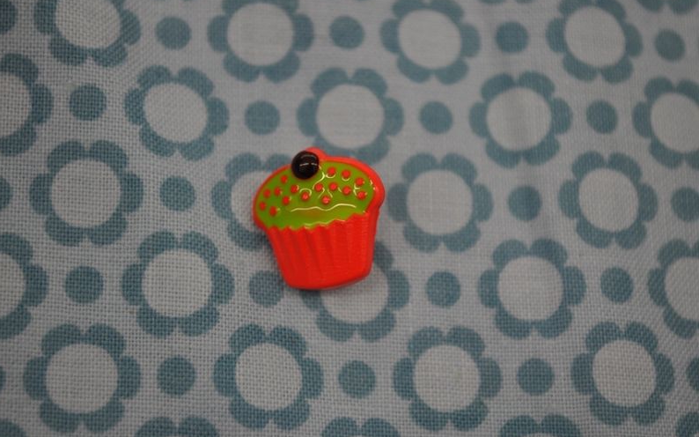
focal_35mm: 80
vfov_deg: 16.3
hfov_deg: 25.8
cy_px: 215
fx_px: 1524
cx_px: 348
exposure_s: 1/60
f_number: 5.6
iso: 400
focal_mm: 52
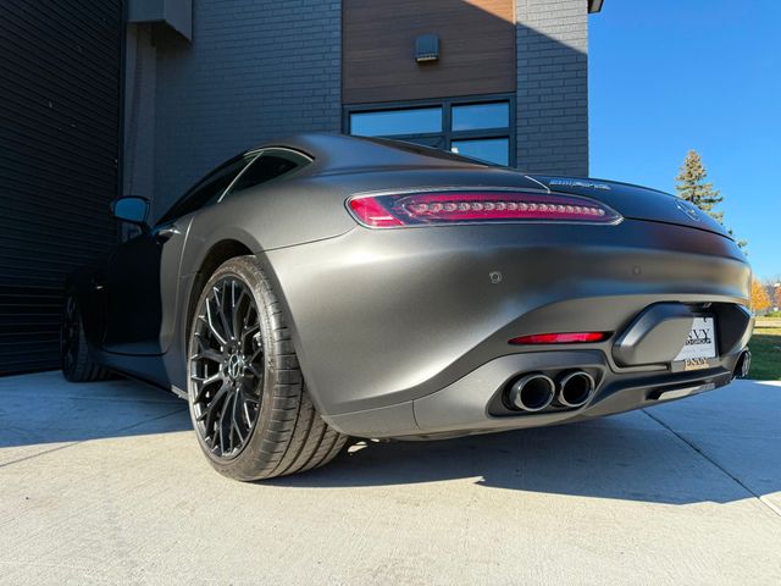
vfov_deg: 56.8
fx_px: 541
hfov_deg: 71.6
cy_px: 293
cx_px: 390
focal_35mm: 24
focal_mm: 6.76
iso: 80
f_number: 1.78
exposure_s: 1/1949
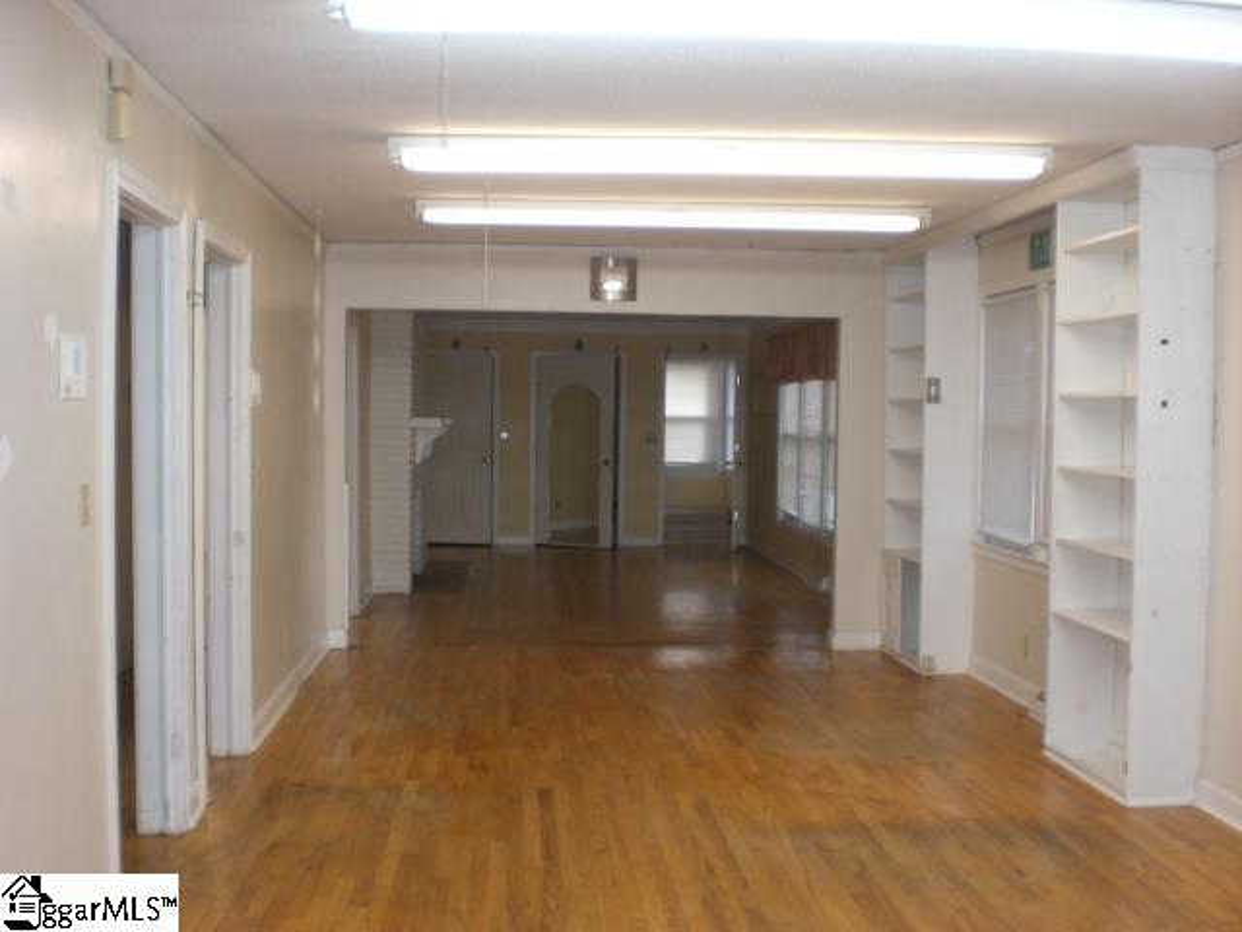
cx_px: 621
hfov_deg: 49.0
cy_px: 466
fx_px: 1363
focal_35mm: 38
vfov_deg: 37.7
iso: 200
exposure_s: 1/60
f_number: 3.1
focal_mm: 6.3
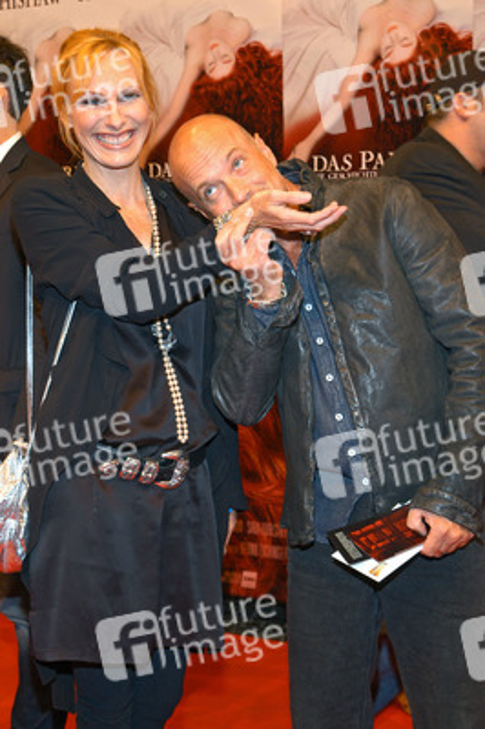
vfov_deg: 29.9
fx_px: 1366
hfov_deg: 20.1
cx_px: 242
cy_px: 364
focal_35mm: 68
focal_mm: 45
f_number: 5.6
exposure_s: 1/100
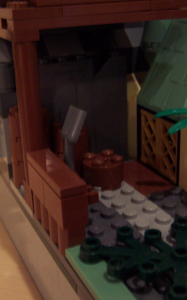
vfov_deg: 39.6
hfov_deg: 25.3
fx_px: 416
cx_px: 101
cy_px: 150
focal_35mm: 51
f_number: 2.8
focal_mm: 5.6
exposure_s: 1/8
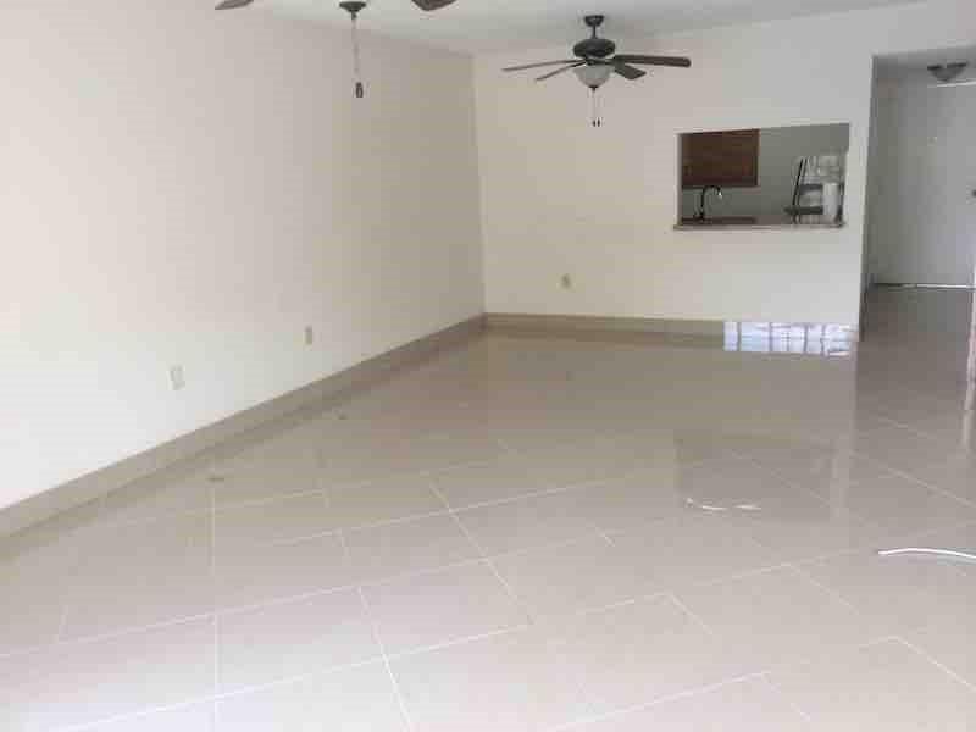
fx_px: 846
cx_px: 488
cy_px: 366
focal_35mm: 30
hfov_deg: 60.0
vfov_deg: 46.8
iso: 40
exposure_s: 1/30
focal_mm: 4.12
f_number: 2.2
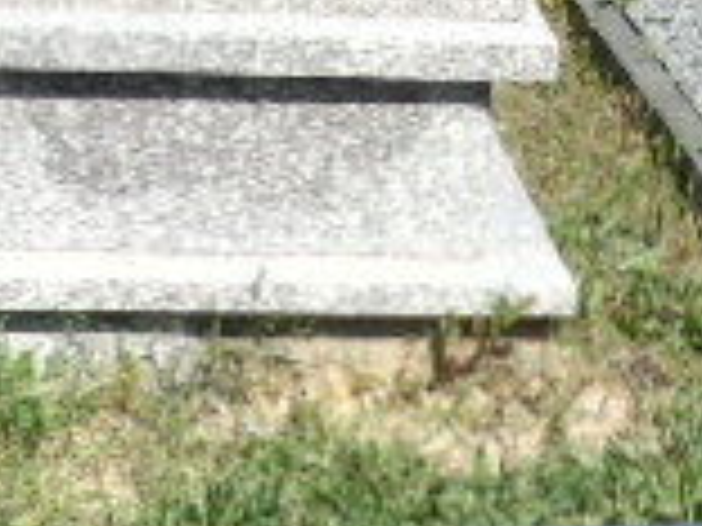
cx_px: 747
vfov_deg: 8.6
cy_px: 1030
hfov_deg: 11.9
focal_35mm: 164
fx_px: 3326
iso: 80
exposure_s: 1/640
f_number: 3.9
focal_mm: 7.1
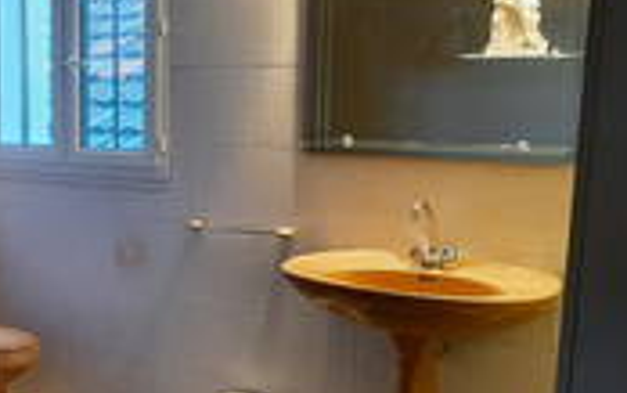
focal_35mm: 57
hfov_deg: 32.7
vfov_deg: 22.8
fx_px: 975
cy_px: 206
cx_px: -4
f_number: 1.7
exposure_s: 1/50
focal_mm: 3.93
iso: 125
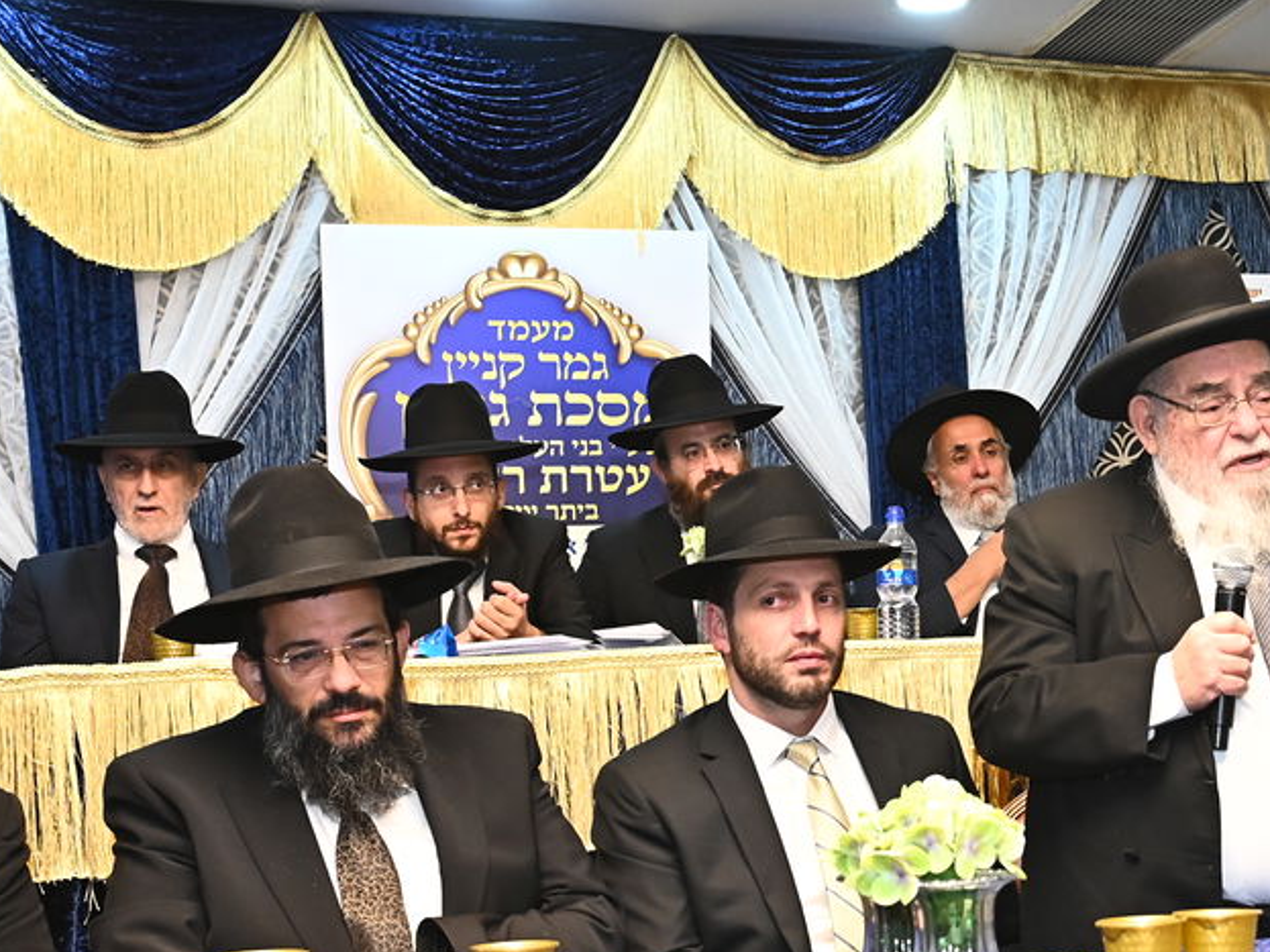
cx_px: 1005
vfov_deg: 21.9
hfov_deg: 28.4
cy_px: 622
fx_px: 2458
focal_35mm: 67
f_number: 6.3
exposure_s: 1/125
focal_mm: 31
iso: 2000
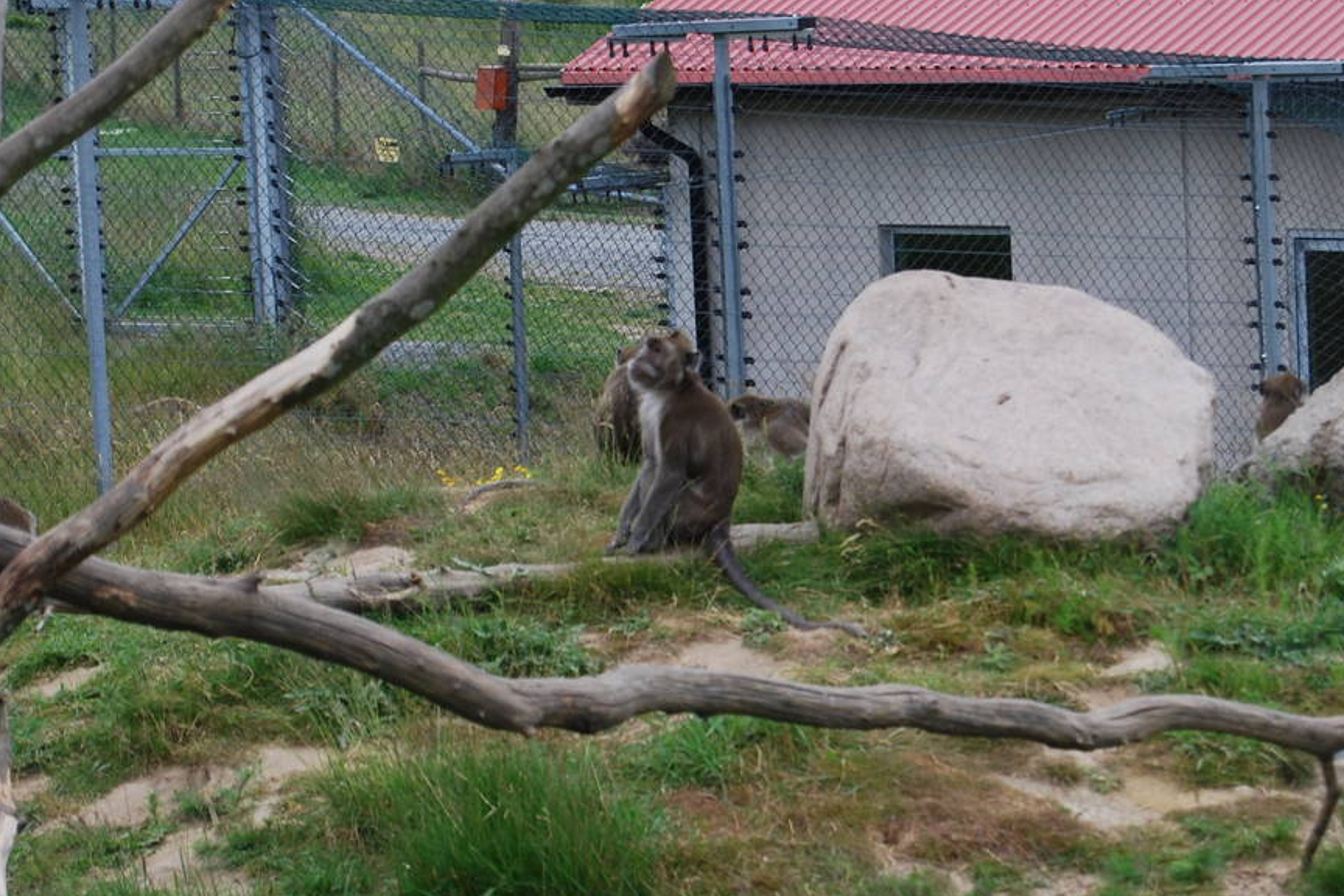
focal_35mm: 153
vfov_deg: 9.0
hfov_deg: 13.4
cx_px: 703
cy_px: 366
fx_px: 5709
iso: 100
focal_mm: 55
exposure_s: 1/125
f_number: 5.6
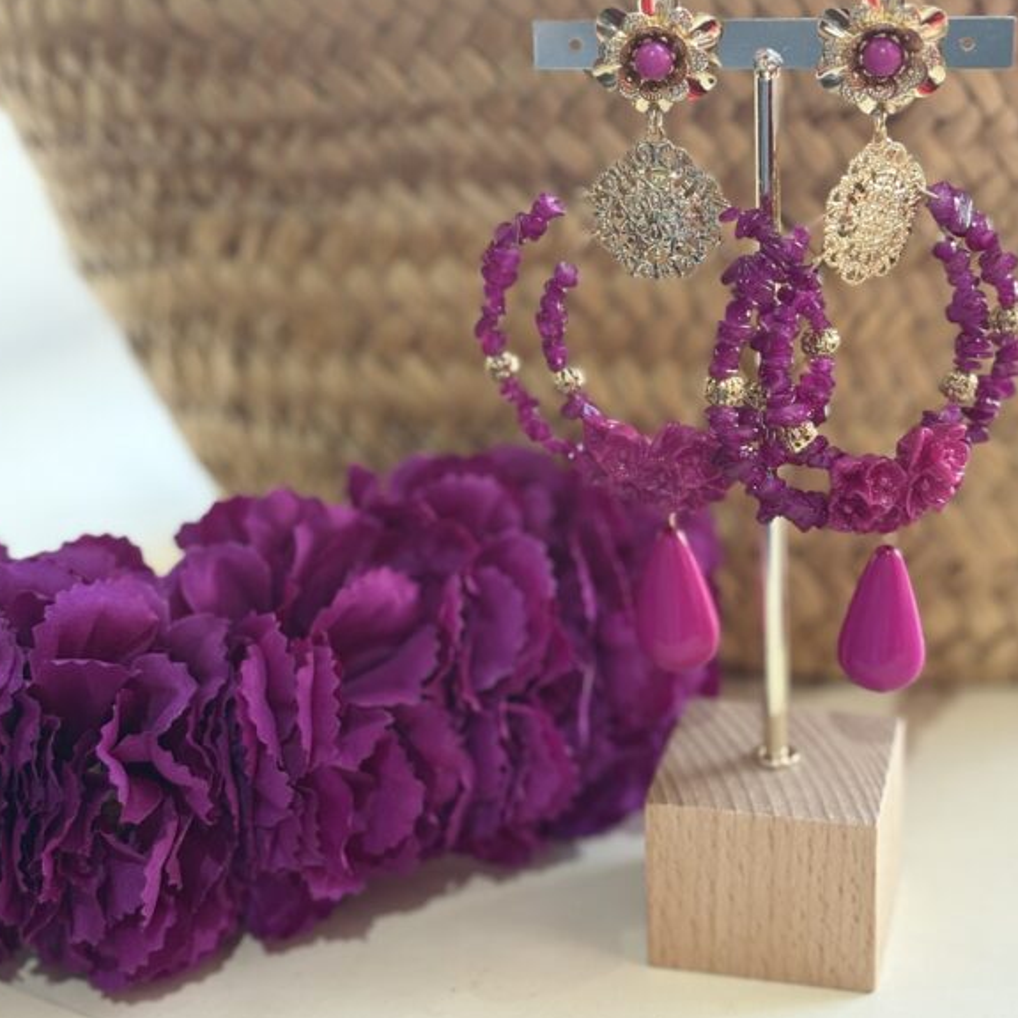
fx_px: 2129
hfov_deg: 26.9
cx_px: 505
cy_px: 349
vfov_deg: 26.7
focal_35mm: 64
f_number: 1.6
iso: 125
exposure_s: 1/50
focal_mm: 5.96
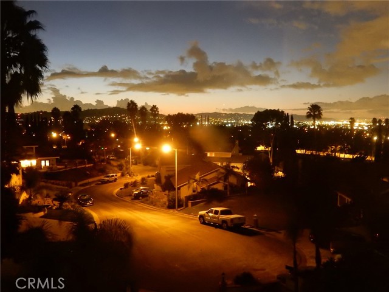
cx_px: 194
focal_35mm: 36
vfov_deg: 39.7
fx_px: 405
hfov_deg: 51.4
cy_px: 146
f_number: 4
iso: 1600
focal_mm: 6.4
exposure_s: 1
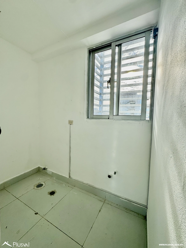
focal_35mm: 14
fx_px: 100
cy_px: 124
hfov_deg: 85.7
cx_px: 93
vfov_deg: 102.1
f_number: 2.2
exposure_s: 1/578
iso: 40
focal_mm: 2.22
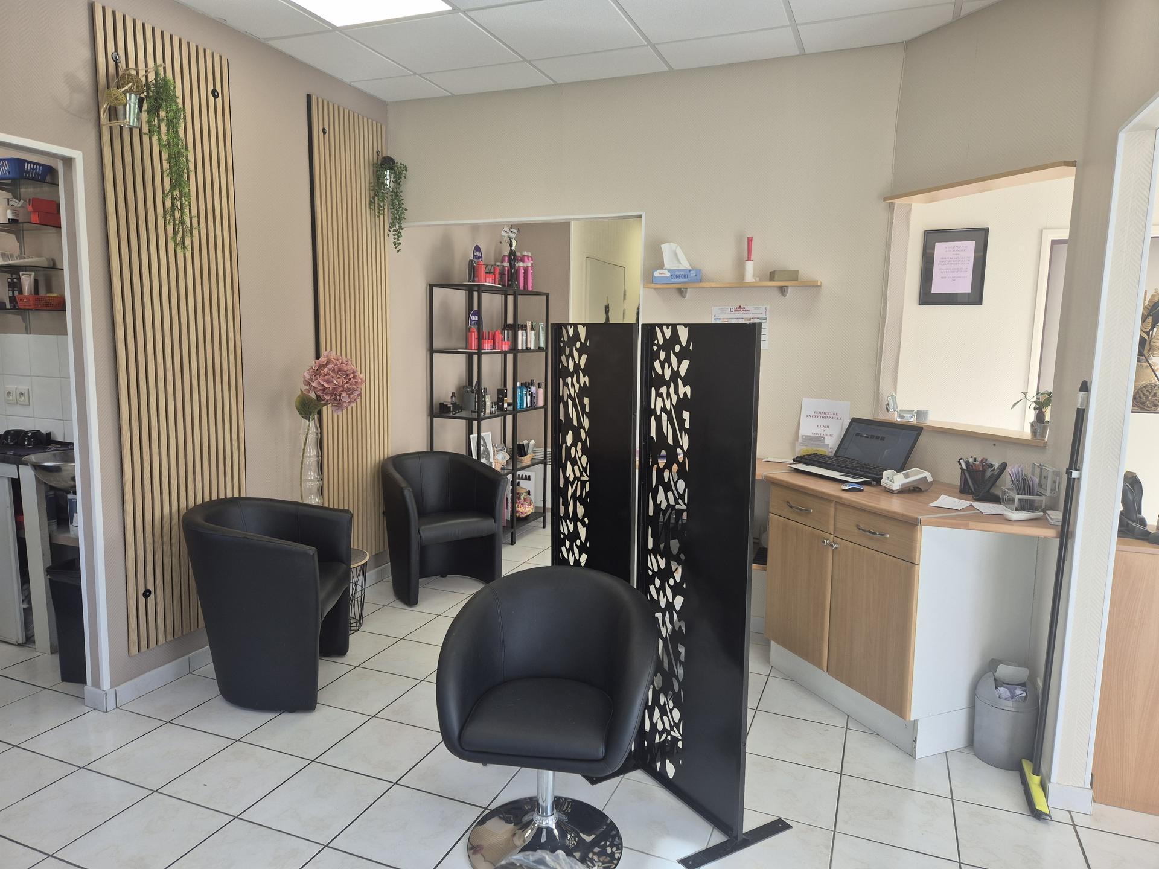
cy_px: 434
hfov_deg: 73.9
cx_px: 580
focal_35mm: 23
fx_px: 770
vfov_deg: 58.9
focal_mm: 5.4
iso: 32
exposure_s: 1/100
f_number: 1.8
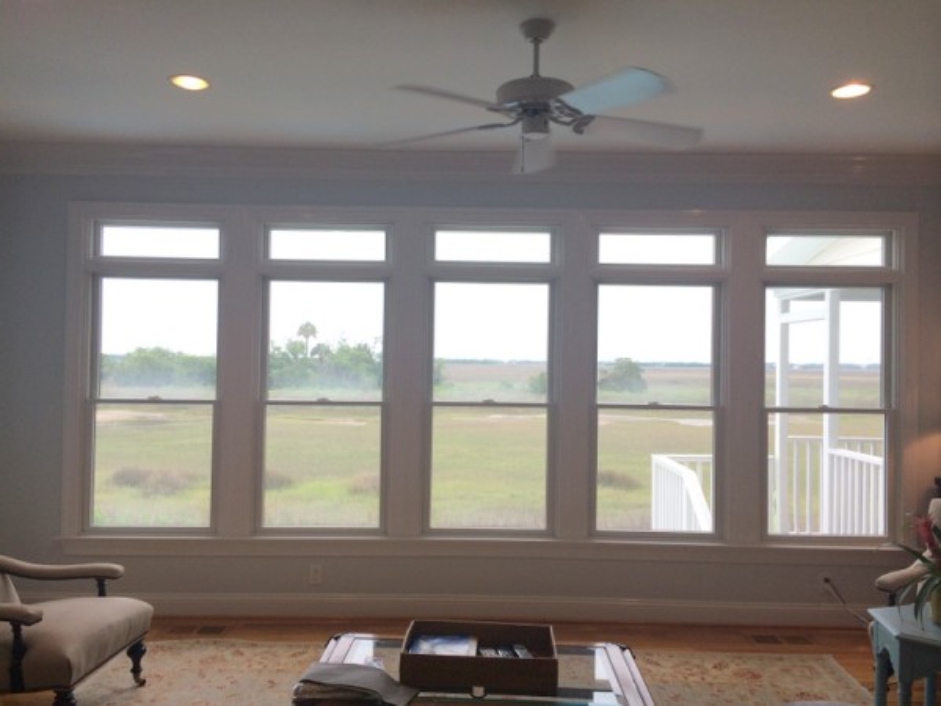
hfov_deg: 60.0
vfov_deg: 46.8
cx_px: 470
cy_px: 353
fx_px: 816
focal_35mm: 30
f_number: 2.2
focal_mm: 4.12
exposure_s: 1/120
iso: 50
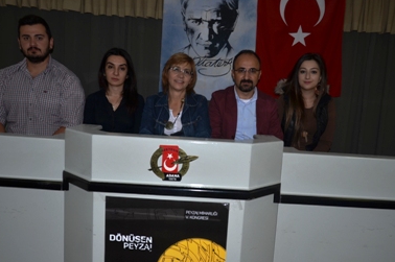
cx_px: 210
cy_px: 148
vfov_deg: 40.9
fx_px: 351
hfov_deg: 58.7
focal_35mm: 32
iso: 100
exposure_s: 1/60
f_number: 3.5
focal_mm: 18
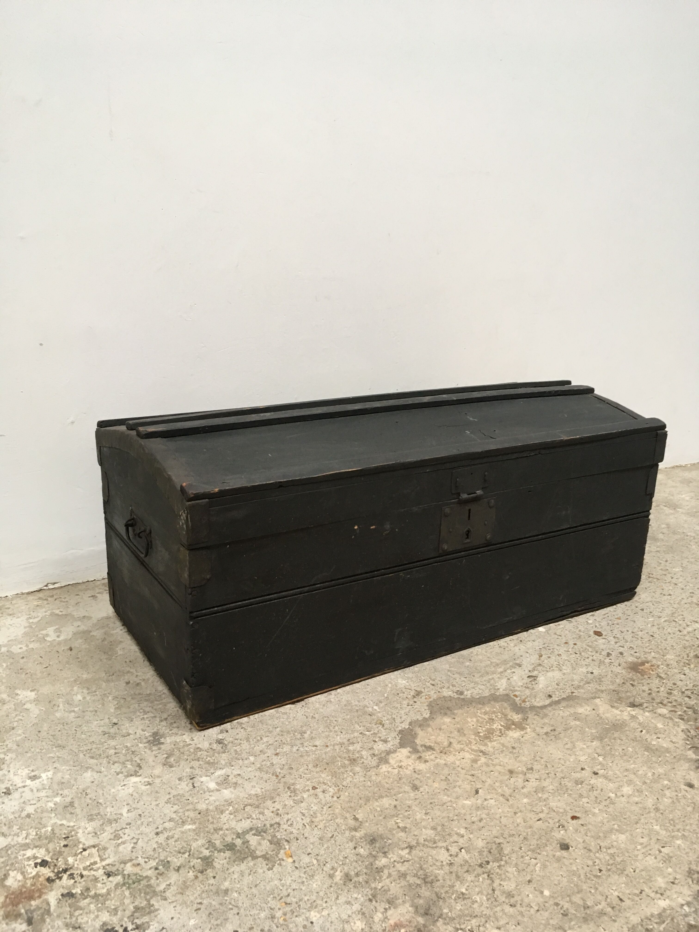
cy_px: 466
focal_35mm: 29
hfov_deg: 48.2
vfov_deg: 61.7
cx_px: 350
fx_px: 781
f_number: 2.2
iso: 125
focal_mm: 4.15
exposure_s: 1/33
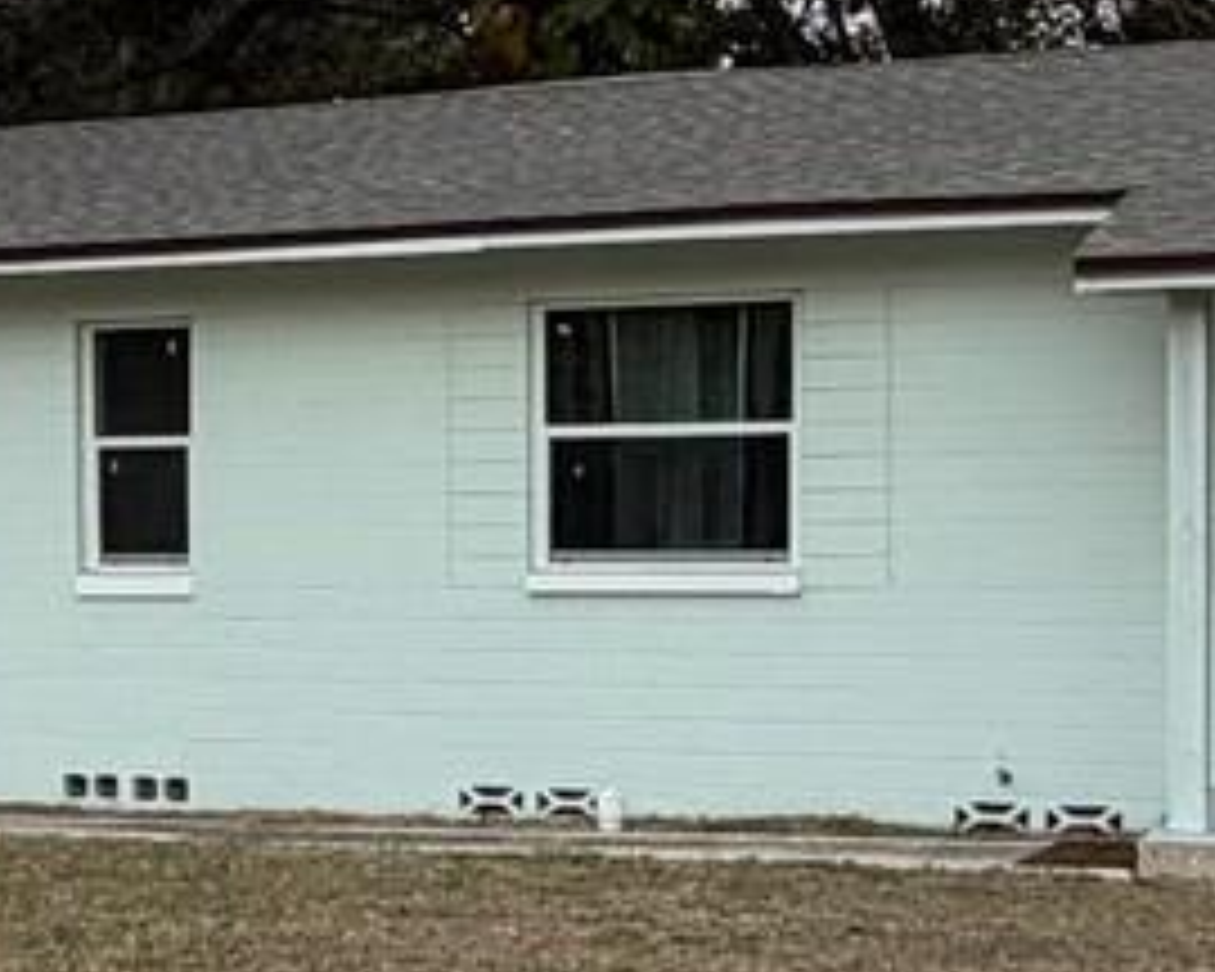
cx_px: 441
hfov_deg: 23.5
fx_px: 2913
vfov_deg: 18.9
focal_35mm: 81
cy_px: 612
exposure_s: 1/121
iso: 125
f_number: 2.2
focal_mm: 2.22
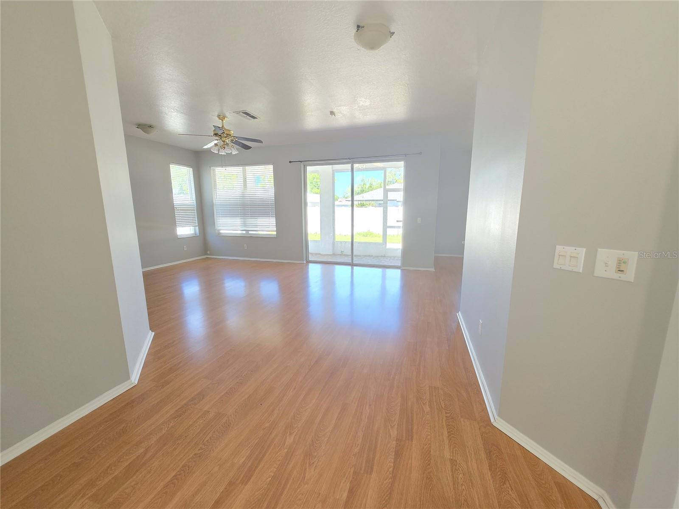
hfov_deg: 106.2
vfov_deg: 89.9
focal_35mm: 13
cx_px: 340
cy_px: 254
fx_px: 255
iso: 50
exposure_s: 1/60
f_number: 2.2
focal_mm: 1.7
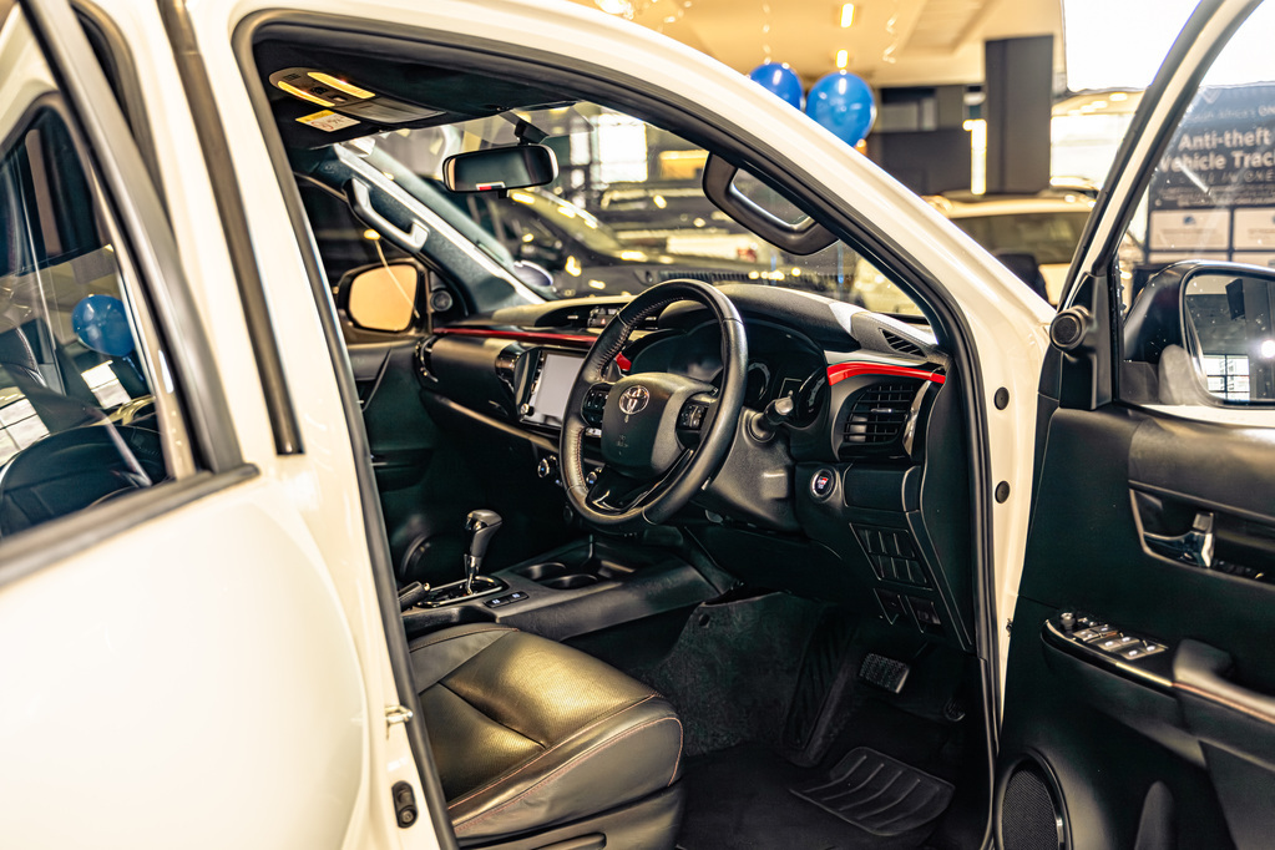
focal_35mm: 37
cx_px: 638
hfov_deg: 51.9
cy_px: 425
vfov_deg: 35.9
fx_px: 1310
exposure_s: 1/200
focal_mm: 37
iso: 320
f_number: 2.8
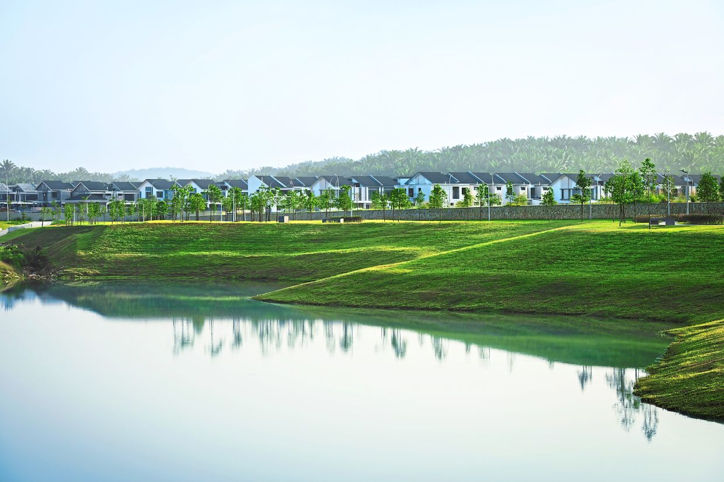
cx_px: 362
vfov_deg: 13.4
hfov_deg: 20.0
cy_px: 241
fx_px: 2051
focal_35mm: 102
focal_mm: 102
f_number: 5.6
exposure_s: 1/400
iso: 100
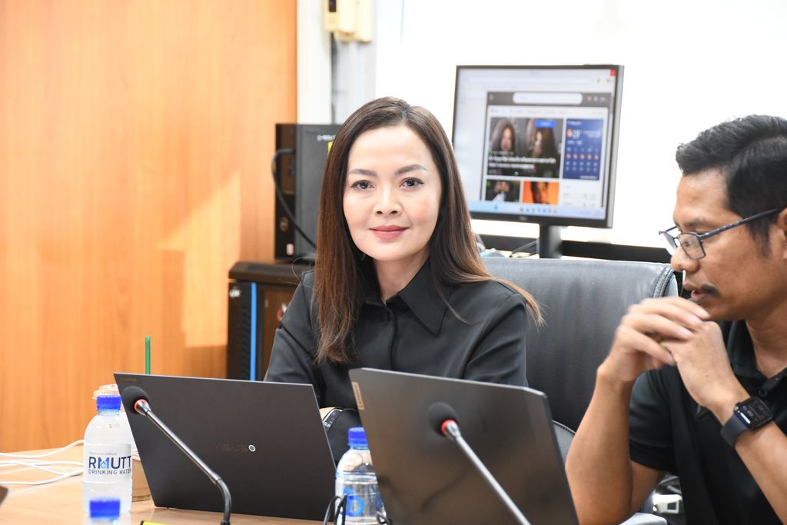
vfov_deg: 8.3
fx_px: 3607
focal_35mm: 165
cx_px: 394
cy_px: 262
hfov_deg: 12.5
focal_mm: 110
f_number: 5.6
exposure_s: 1/50
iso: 2000
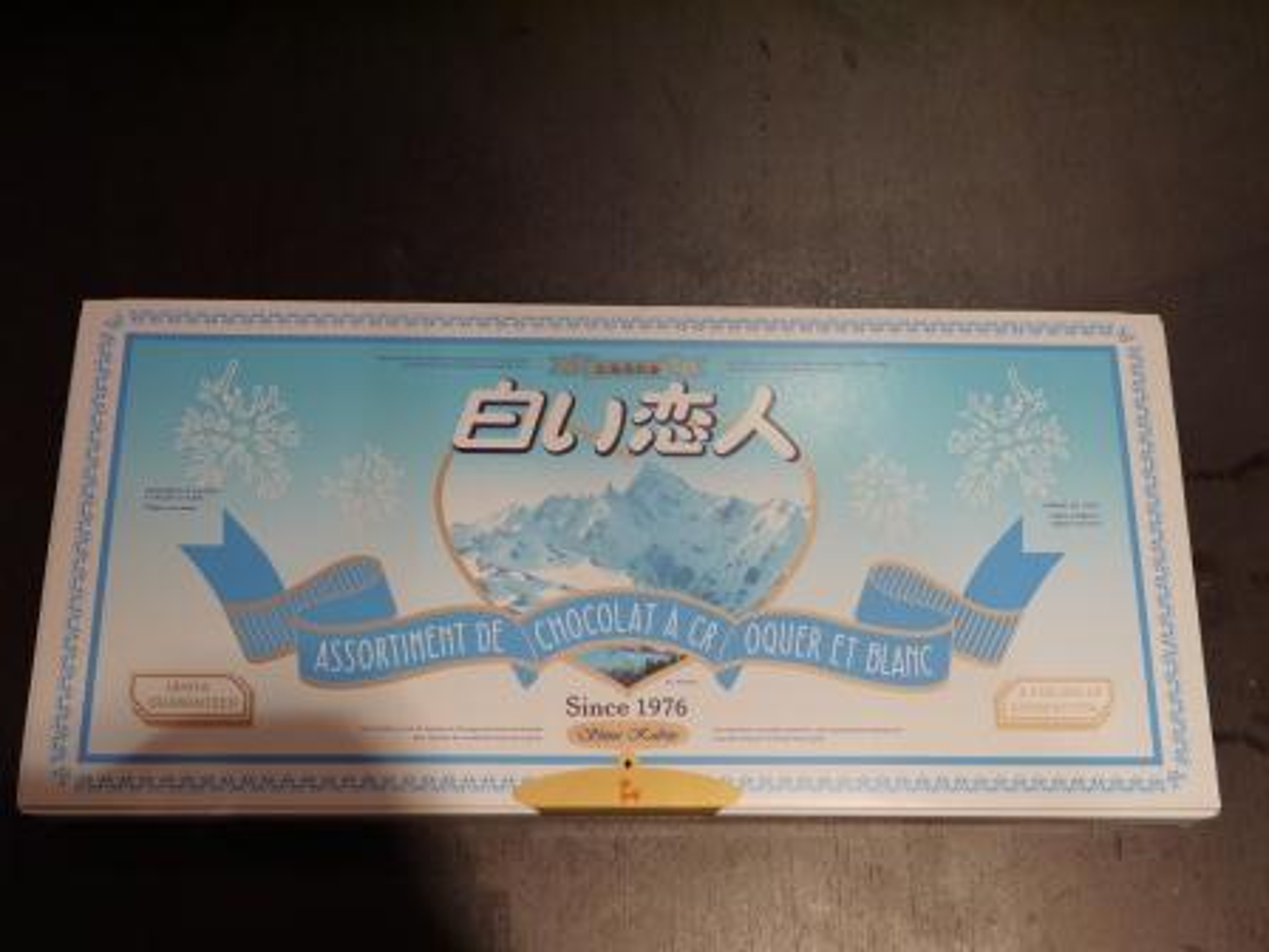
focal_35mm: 42
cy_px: 476
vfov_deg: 34.3
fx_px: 1540
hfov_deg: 44.8
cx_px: 634
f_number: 4.5
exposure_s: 1/60
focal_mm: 21
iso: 320
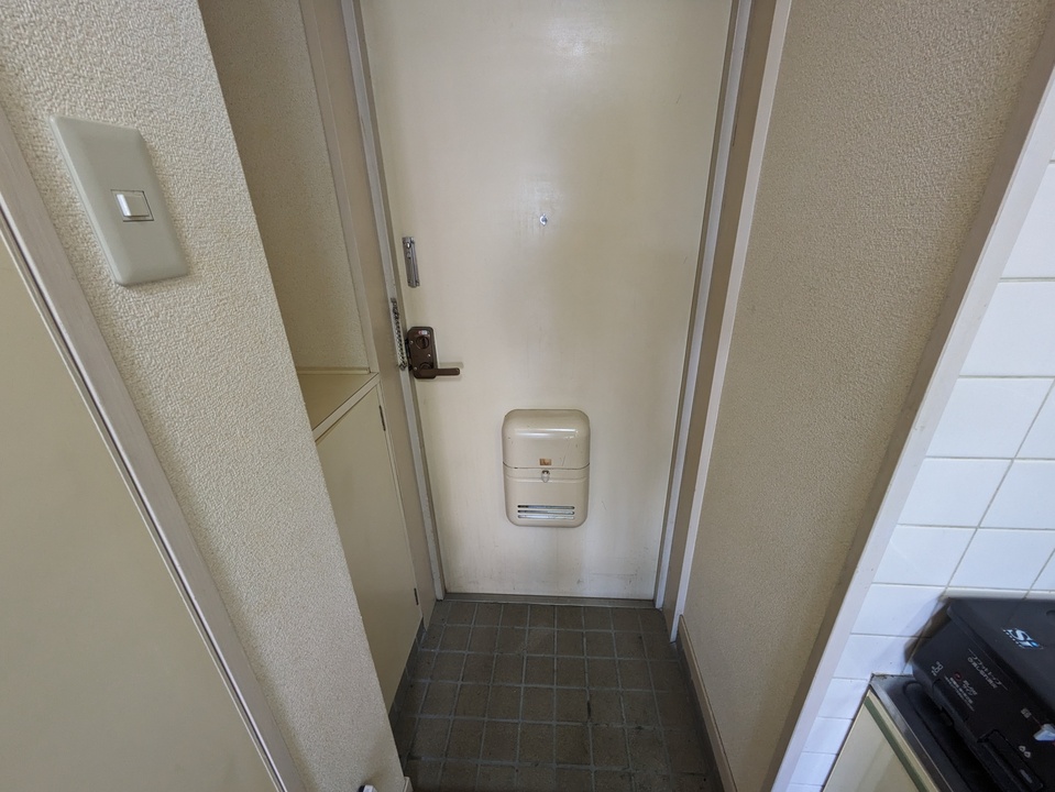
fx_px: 427
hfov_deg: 102.0
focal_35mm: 14
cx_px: 528
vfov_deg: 85.7
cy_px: 396
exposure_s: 1/24
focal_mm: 1.83
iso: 162
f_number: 2.2
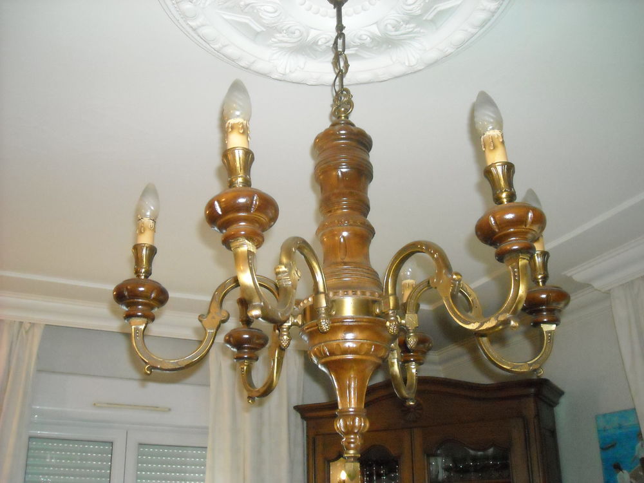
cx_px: 322
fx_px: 651
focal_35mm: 35
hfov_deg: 52.6
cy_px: 242
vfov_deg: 40.7
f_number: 2.8
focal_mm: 5.7
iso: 800
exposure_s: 1/60
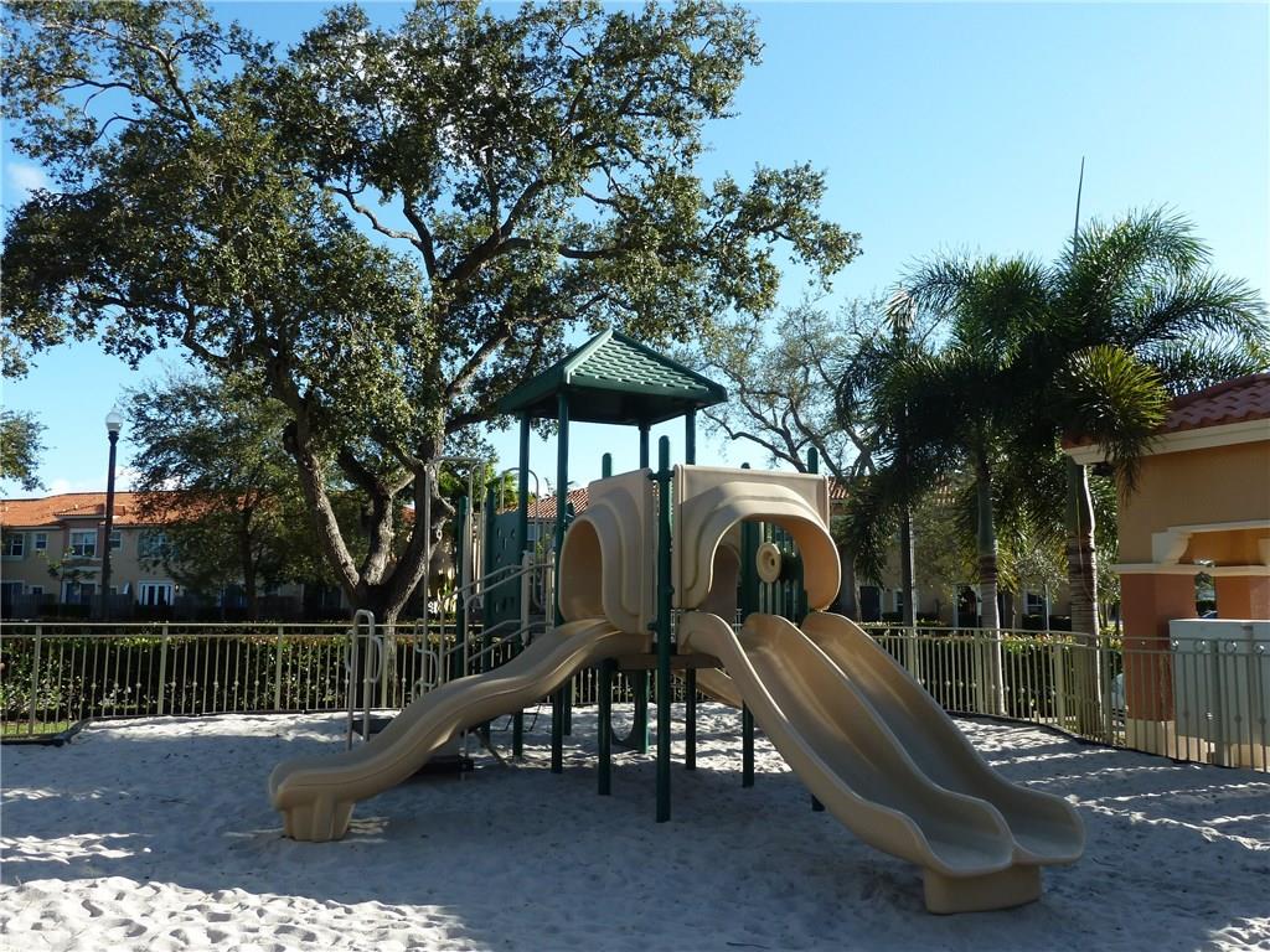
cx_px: 635
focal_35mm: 29
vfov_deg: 48.2
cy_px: 476
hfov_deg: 61.7
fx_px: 1064
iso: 80
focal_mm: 4.7
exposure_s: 1/320
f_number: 4
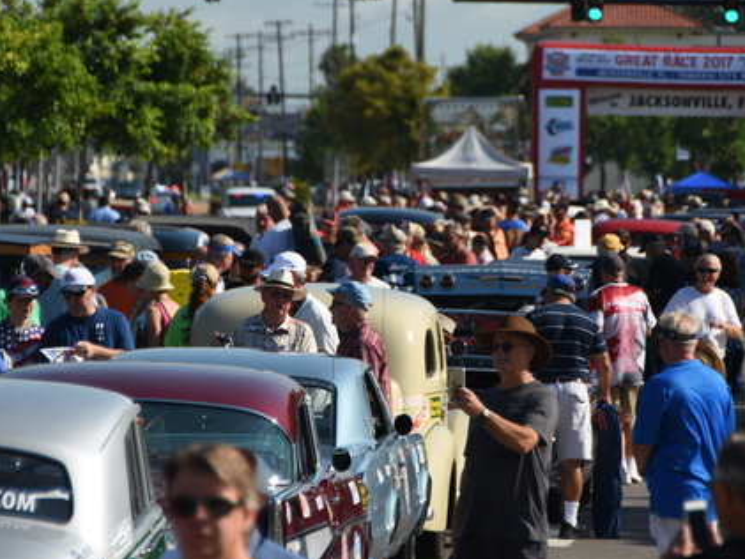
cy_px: 218
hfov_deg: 4.8
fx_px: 8848
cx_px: 356
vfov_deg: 3.6
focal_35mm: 411
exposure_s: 1/250
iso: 100
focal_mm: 200
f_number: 5.6
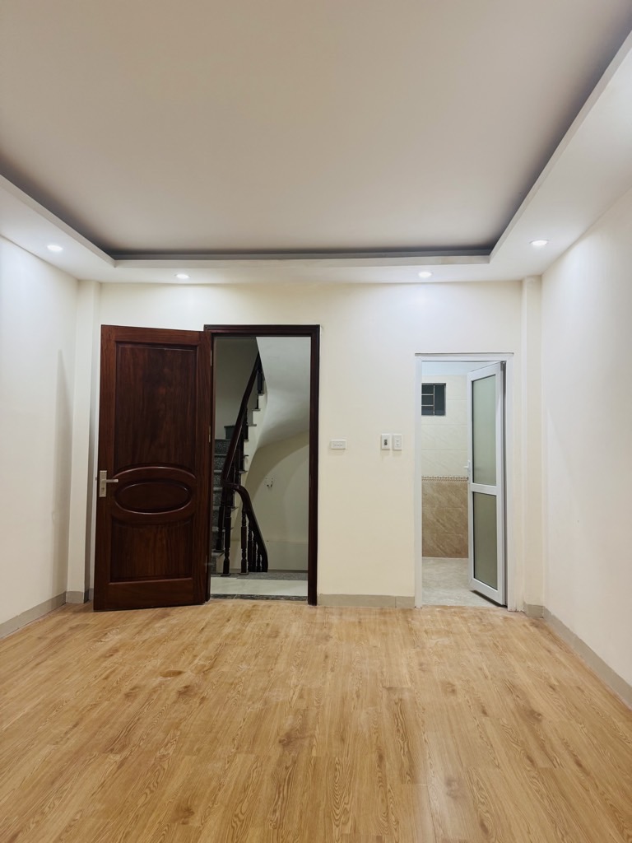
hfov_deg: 56.8
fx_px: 584
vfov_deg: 71.6
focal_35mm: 24
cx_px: 316
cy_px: 422
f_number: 1.78
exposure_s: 1/100
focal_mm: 6.76
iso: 160
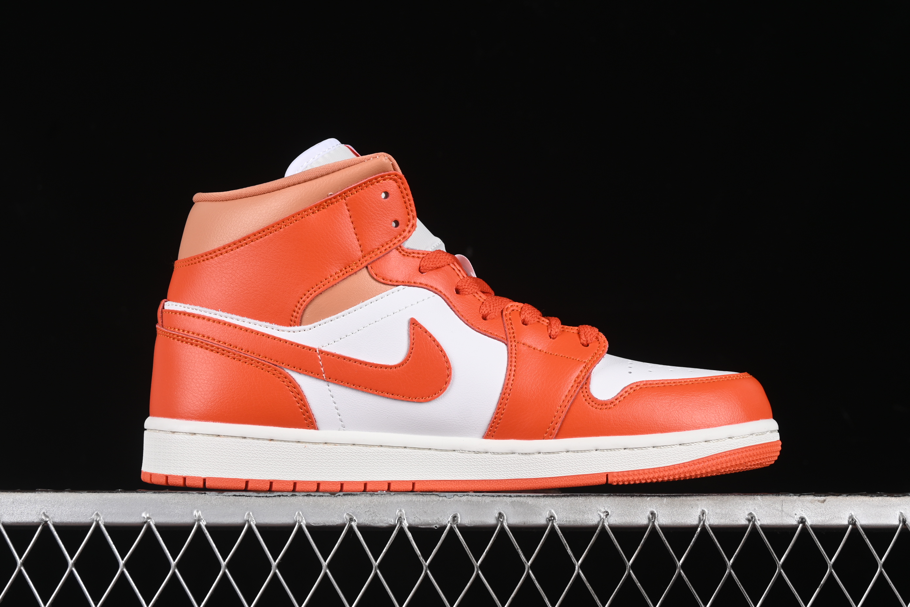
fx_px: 1896
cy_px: 304
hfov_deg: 27.0
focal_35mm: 75
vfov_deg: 18.2
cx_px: 455
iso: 160
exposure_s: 1/80
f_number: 8
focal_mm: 50
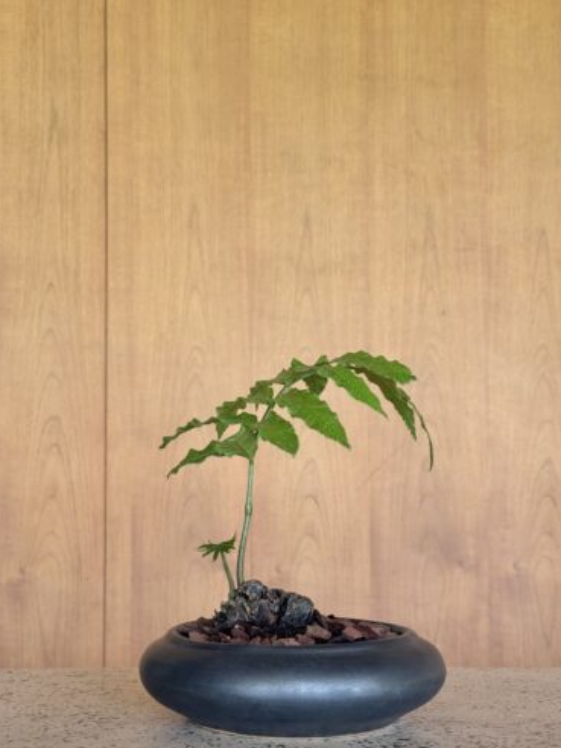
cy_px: 404
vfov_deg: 36.8
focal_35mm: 52
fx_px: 1124
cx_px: 283
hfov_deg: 28.0
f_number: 1.78
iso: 100
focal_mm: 6.76
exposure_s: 1/90
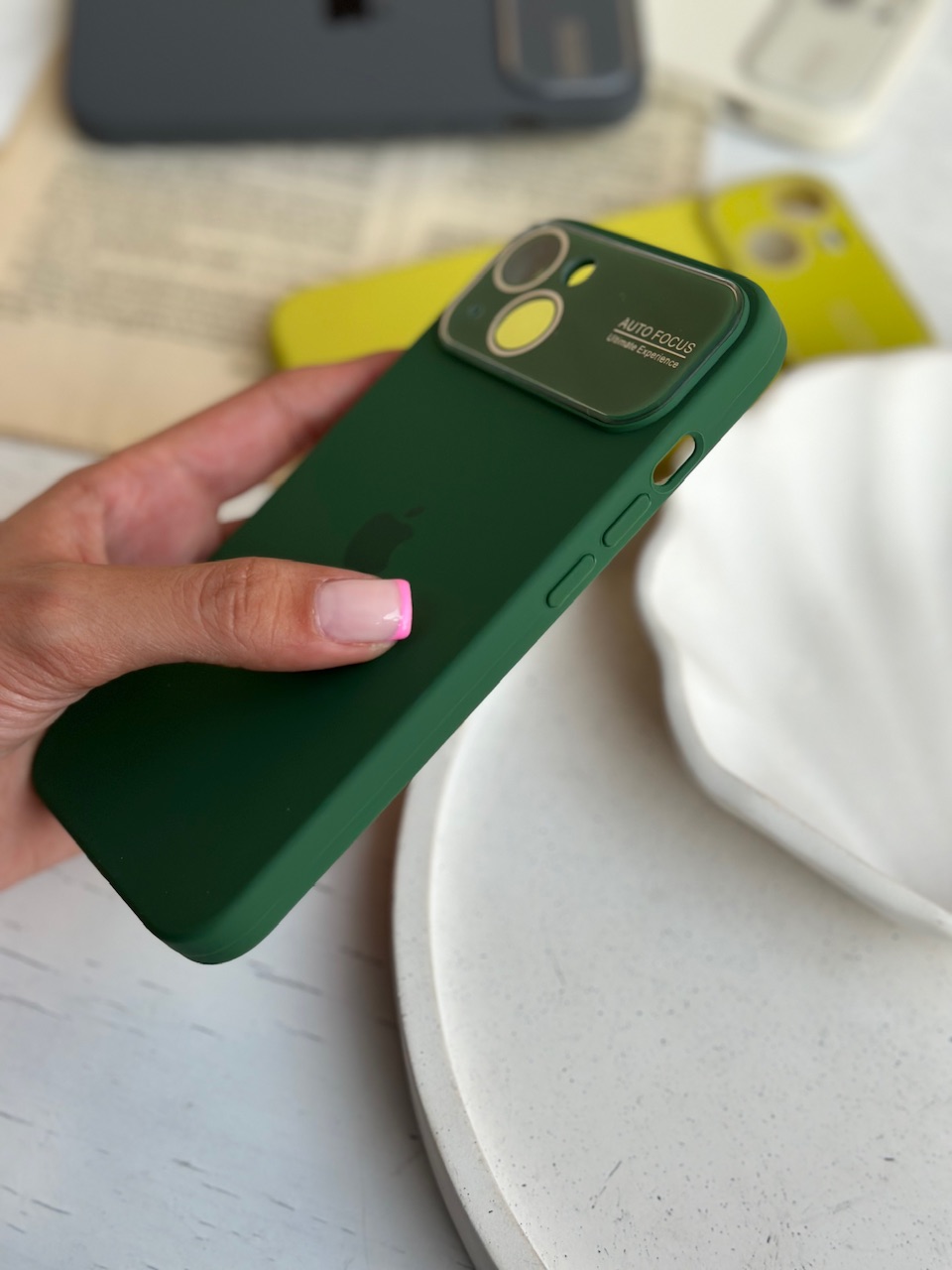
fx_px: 1760
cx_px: 476
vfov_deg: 39.7
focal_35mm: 48
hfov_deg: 30.3
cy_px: 635
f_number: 1.78
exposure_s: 1/224
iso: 80
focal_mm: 6.86
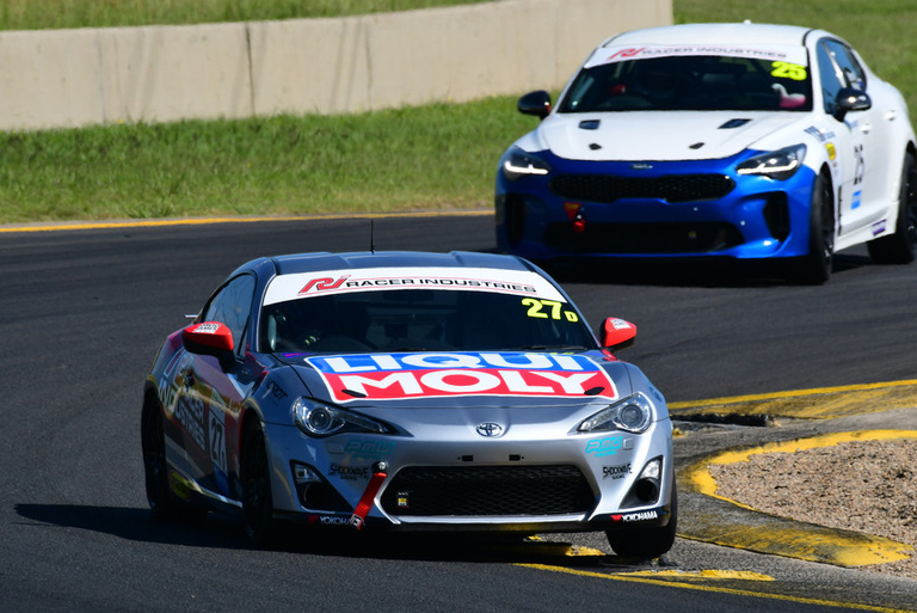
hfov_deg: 2.6
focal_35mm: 781
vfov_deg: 1.8
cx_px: 447
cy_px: 296
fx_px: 19904
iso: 320
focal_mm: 500
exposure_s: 1/640
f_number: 11
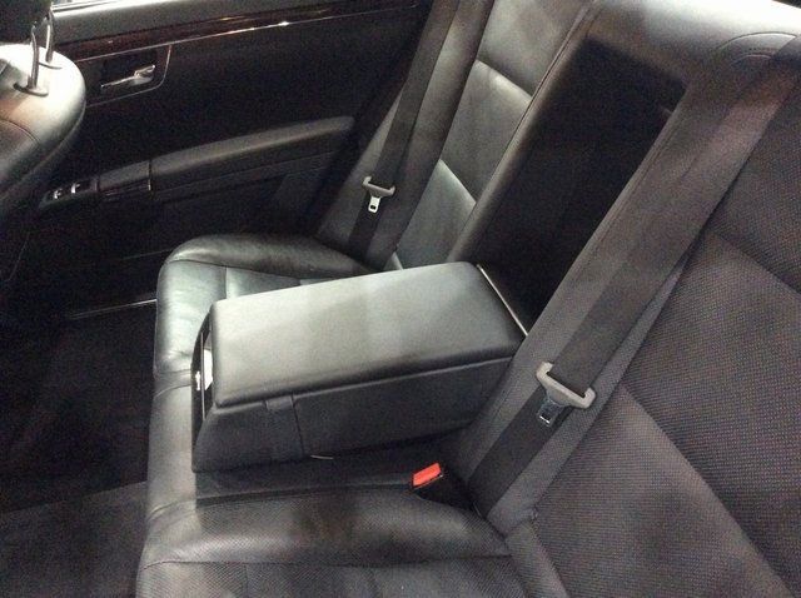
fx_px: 739
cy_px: 299
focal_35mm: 32
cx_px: 400
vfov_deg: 44.1
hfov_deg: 56.9
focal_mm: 3.3
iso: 640
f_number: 2.4
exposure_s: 1/17
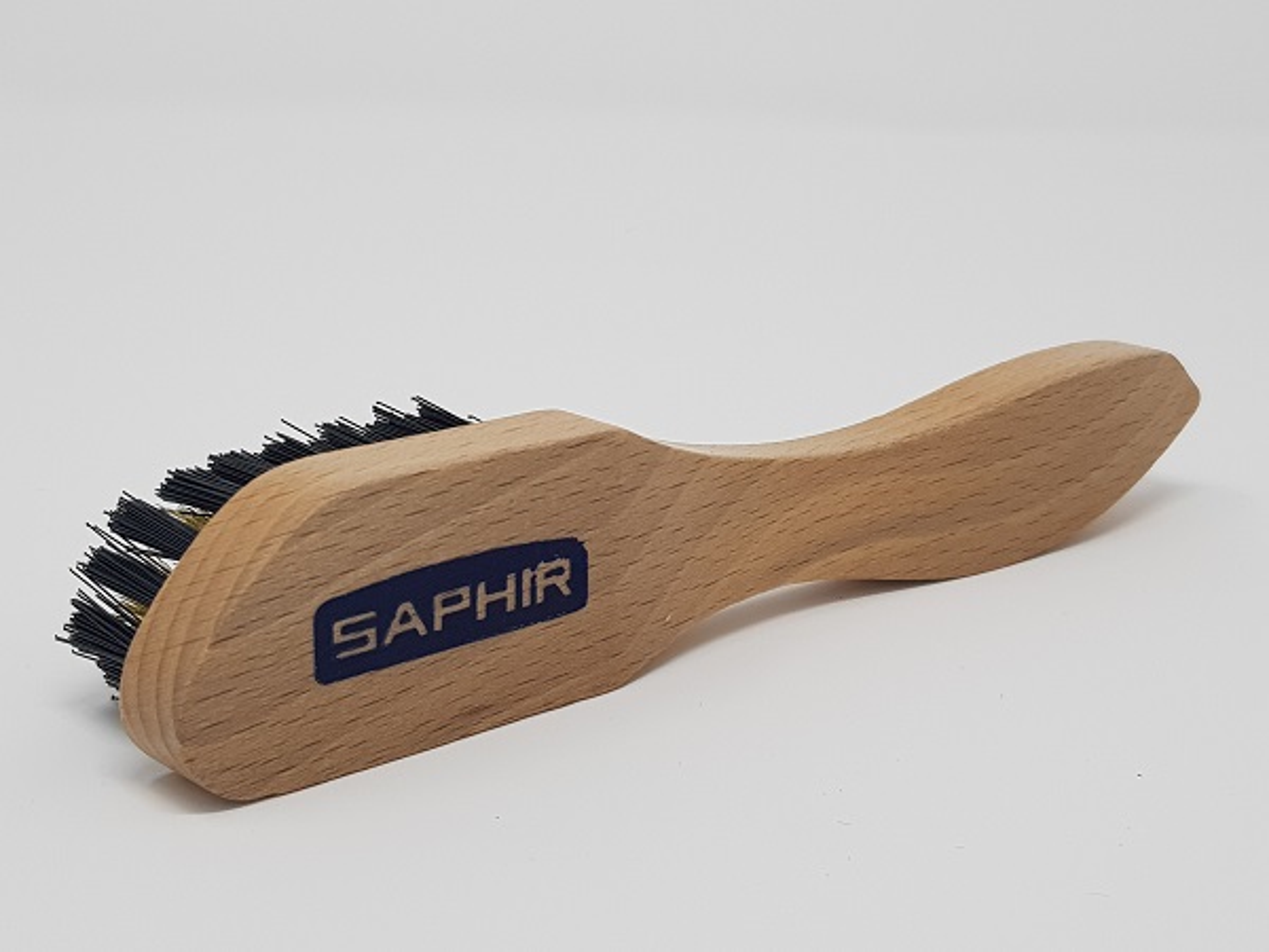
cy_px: 476
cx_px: 634
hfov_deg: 67.3
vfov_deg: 53.1
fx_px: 953
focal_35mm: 26
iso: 40
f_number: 1.7
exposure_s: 1/270
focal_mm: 4.2
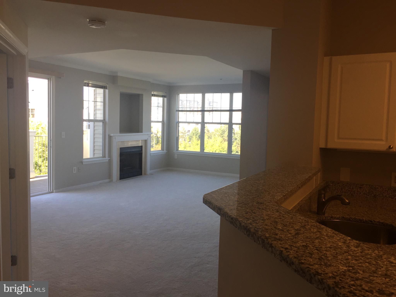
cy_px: 148
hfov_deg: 61.7
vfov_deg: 48.2
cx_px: 198
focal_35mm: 29
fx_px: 332
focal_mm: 4.15
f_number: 2.2
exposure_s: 1/120
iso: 32
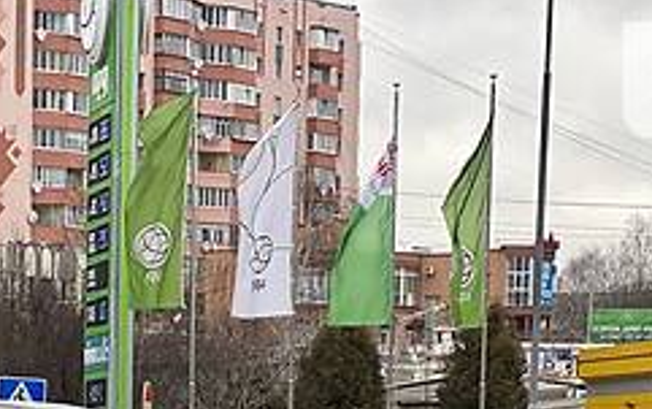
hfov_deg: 11.3
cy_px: 802
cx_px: -30
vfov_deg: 7.0
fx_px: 3254
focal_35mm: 183
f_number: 2
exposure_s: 1/122
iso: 25
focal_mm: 6
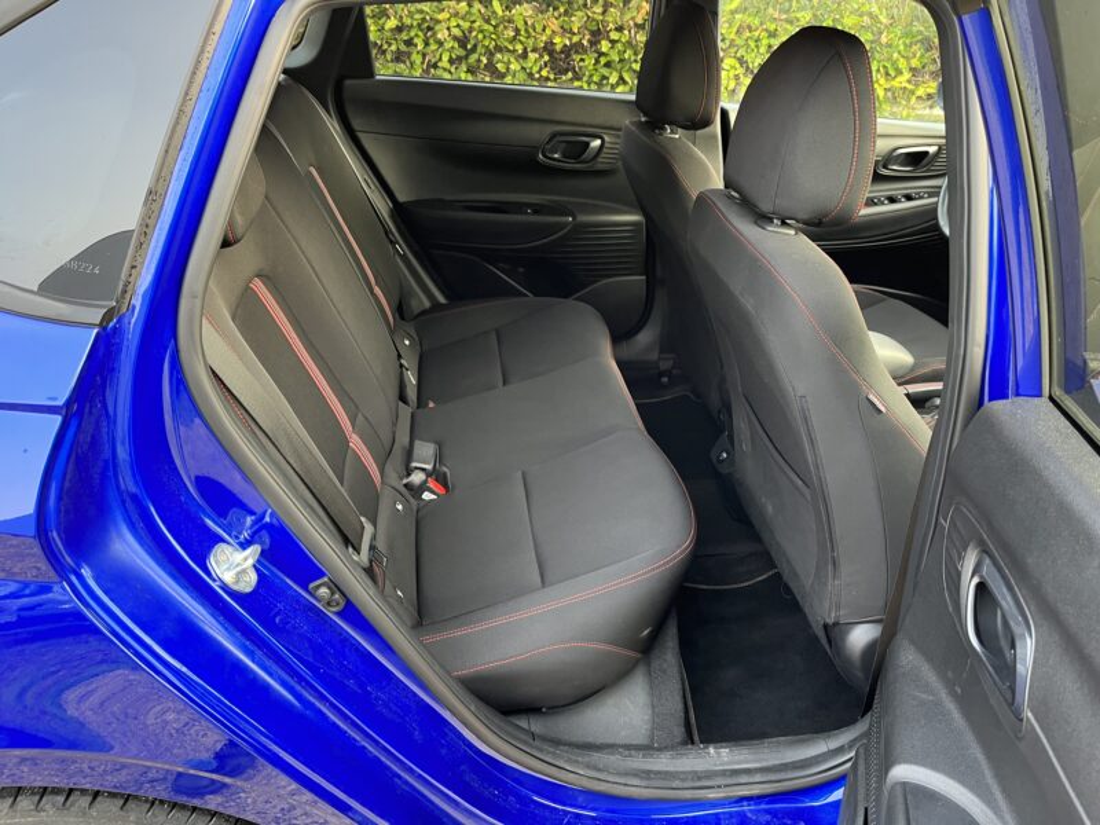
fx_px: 826
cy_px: 412
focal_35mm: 26
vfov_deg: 53.1
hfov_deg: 67.3
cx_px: 550
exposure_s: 1/65
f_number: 1.6
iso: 125
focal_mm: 5.1
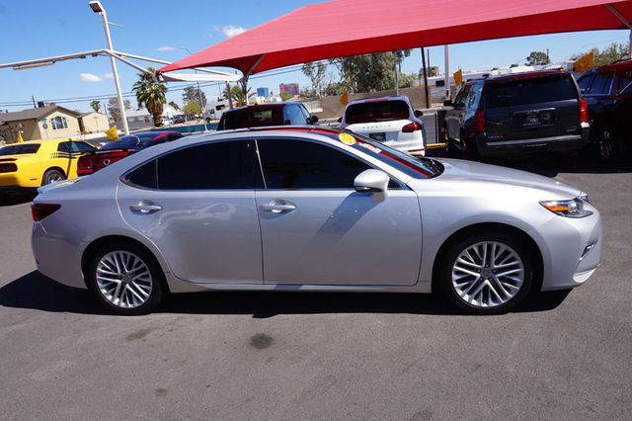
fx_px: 421
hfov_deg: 73.8
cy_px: 210
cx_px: 316
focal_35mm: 24
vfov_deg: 53.1
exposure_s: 1/80
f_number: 14
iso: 100
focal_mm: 16
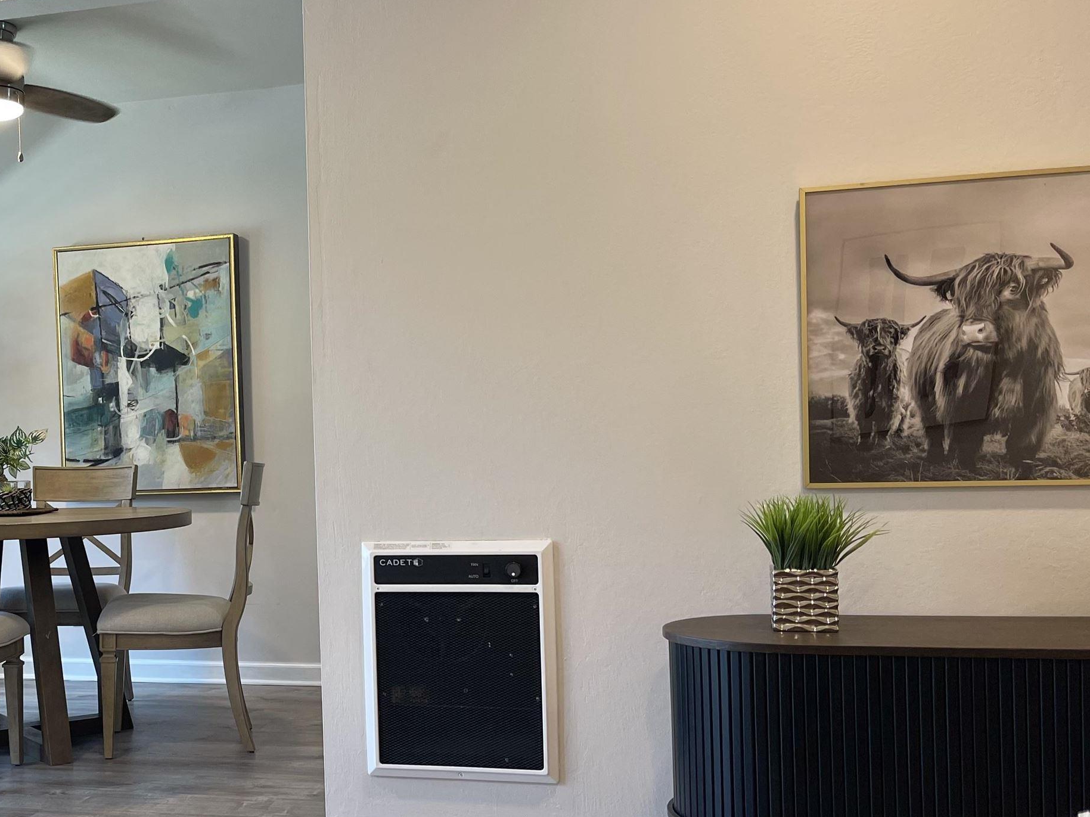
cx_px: 265
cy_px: 461
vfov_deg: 34.3
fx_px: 1322
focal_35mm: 42
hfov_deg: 43.3
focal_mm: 5.1
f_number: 1.6
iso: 80
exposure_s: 1/60
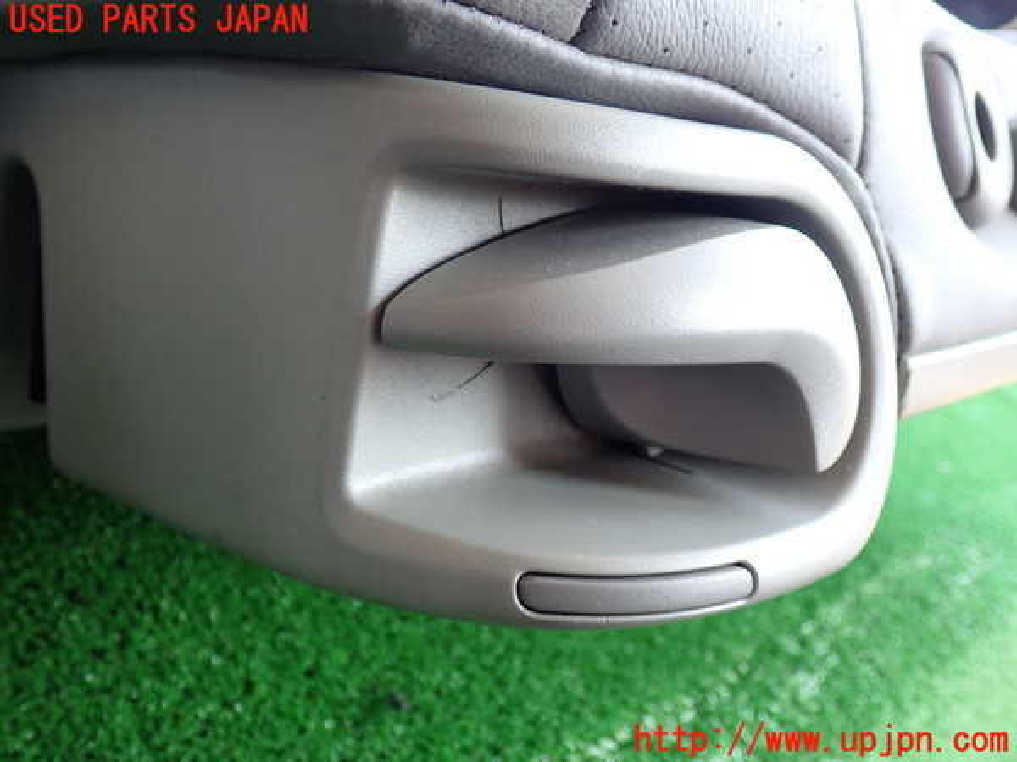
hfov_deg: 51.4
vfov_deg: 39.7
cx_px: 508
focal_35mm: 36
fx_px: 1058
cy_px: 381
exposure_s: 1/60
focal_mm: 6.37
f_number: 2.5
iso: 200
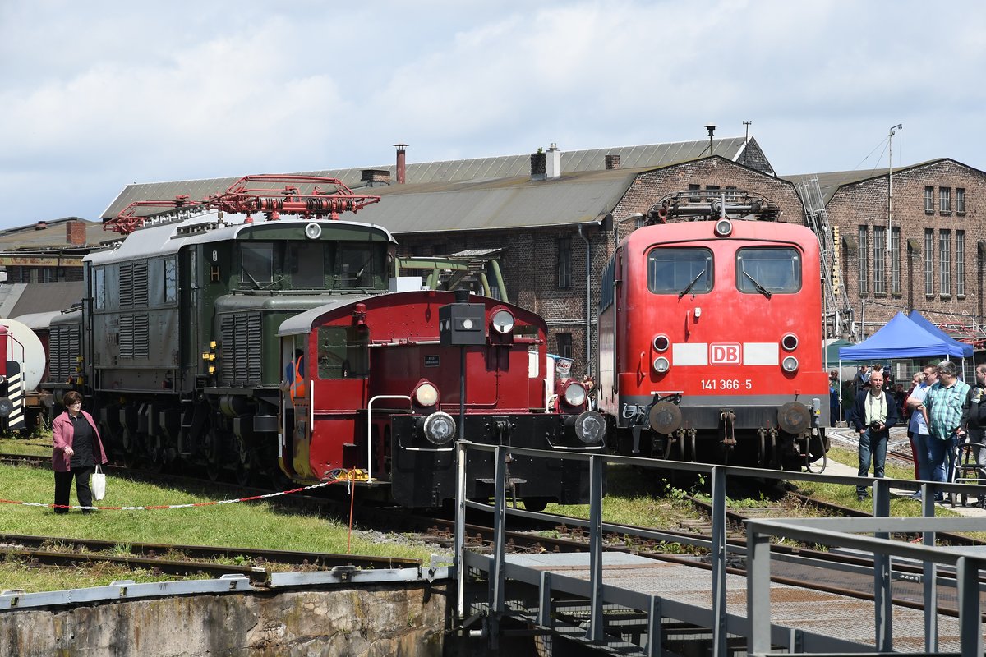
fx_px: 2793
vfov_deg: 13.4
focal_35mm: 102
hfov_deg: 20.0
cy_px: 328
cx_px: 493
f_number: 9
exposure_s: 1/800
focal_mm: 68
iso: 320
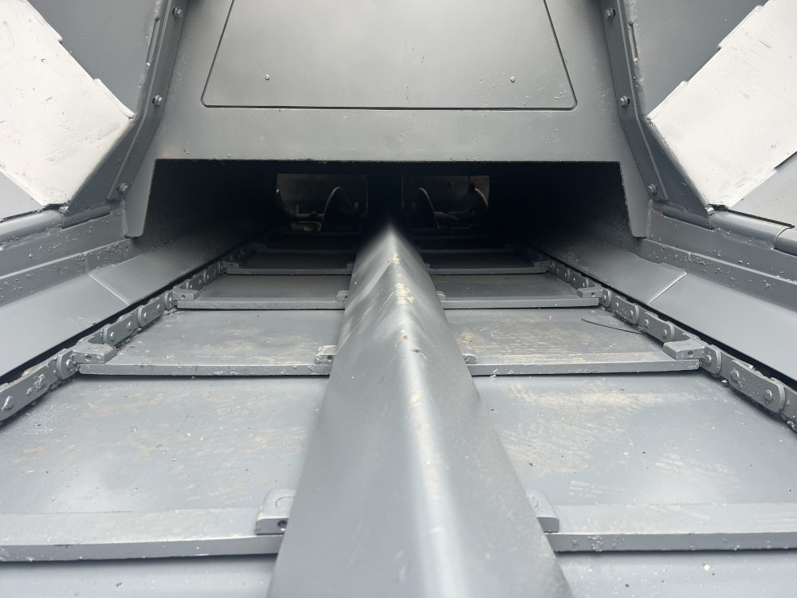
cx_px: 398
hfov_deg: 67.3
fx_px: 599
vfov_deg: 53.1
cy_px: 299
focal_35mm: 26
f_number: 1.5
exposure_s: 1/121
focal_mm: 5.7
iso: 64
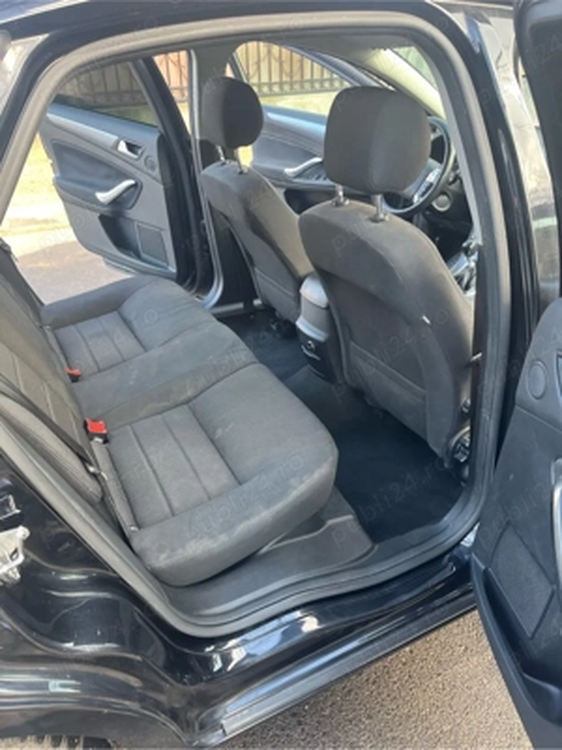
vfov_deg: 67.3
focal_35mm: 26
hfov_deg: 53.1
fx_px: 563
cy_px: 375
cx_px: 281
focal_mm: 5.1
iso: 125
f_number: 1.6
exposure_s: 1/102
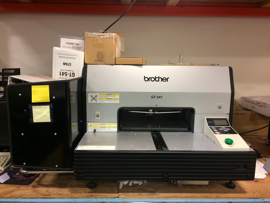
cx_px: 135
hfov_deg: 61.7
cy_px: 102
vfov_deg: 48.2
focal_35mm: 29
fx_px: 226
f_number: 2.2
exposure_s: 1/30
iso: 80
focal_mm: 4.15
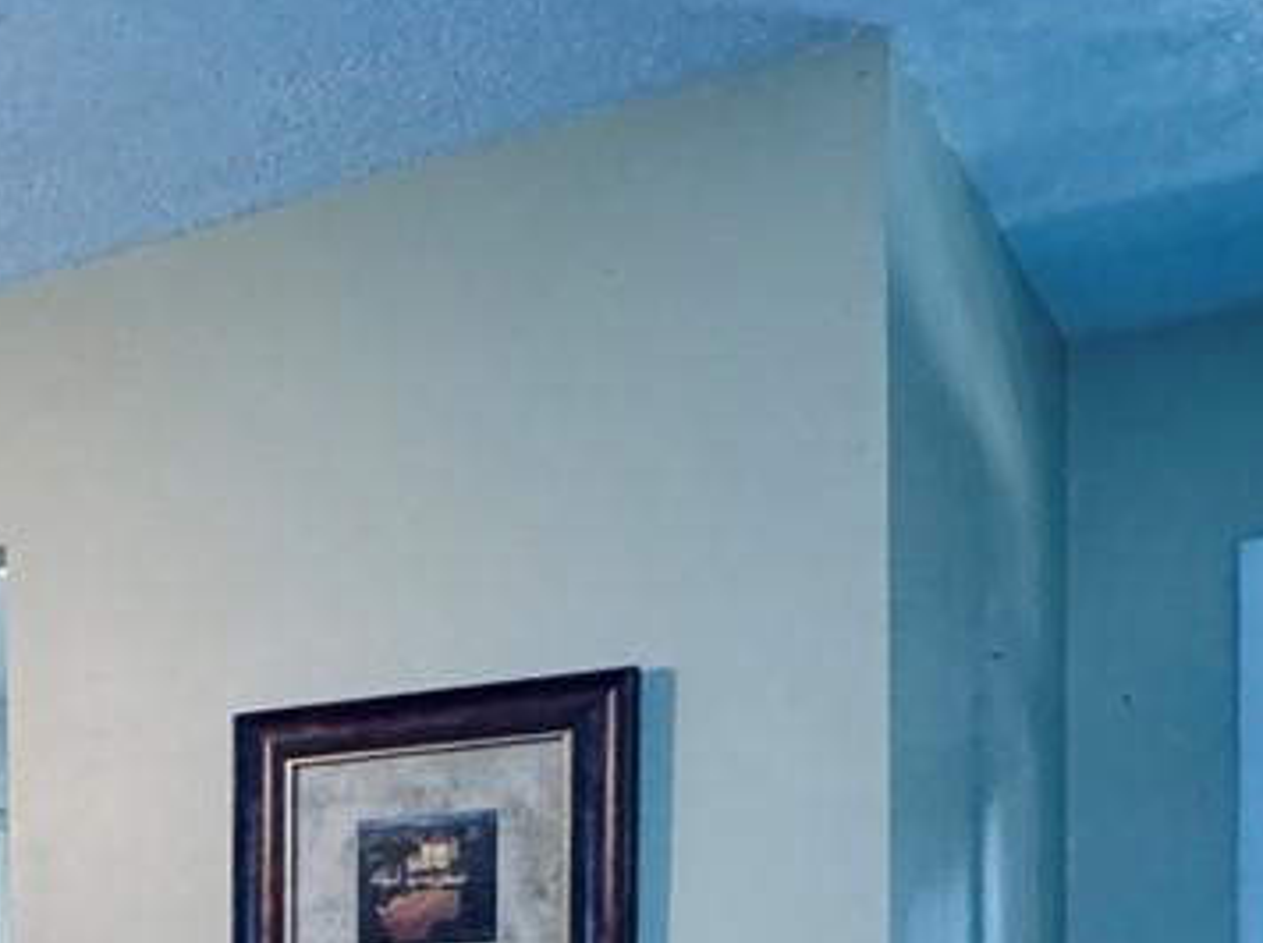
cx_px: -738
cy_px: 1260
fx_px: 2296
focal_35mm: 63
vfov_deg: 20.9
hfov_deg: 23.3
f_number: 2.2
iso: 800
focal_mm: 2.22
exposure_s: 1/60
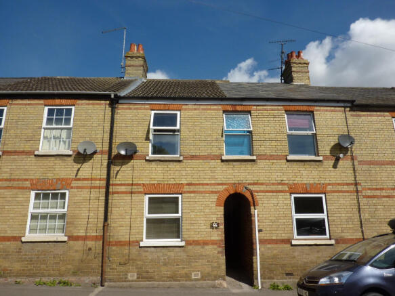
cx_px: 198
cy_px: 148
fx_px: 285
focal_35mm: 25
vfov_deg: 54.9
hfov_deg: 69.4
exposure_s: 1/640
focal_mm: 4.1
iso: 100
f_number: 5.6
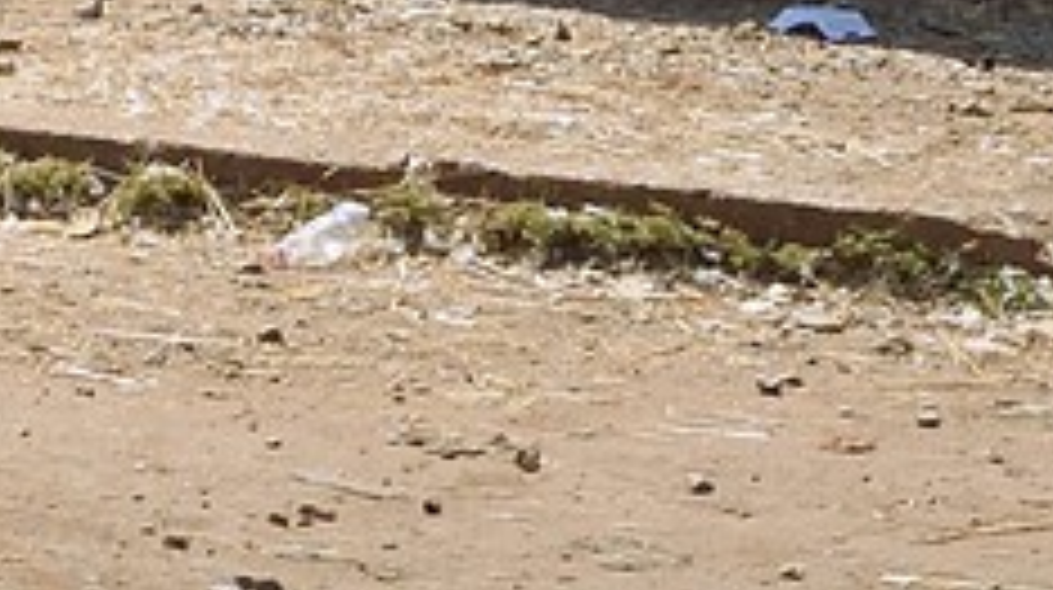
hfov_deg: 7.9
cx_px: -1611
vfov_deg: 4.7
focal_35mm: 251
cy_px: -968
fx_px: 7000
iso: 400
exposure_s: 1/500
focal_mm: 35
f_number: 13
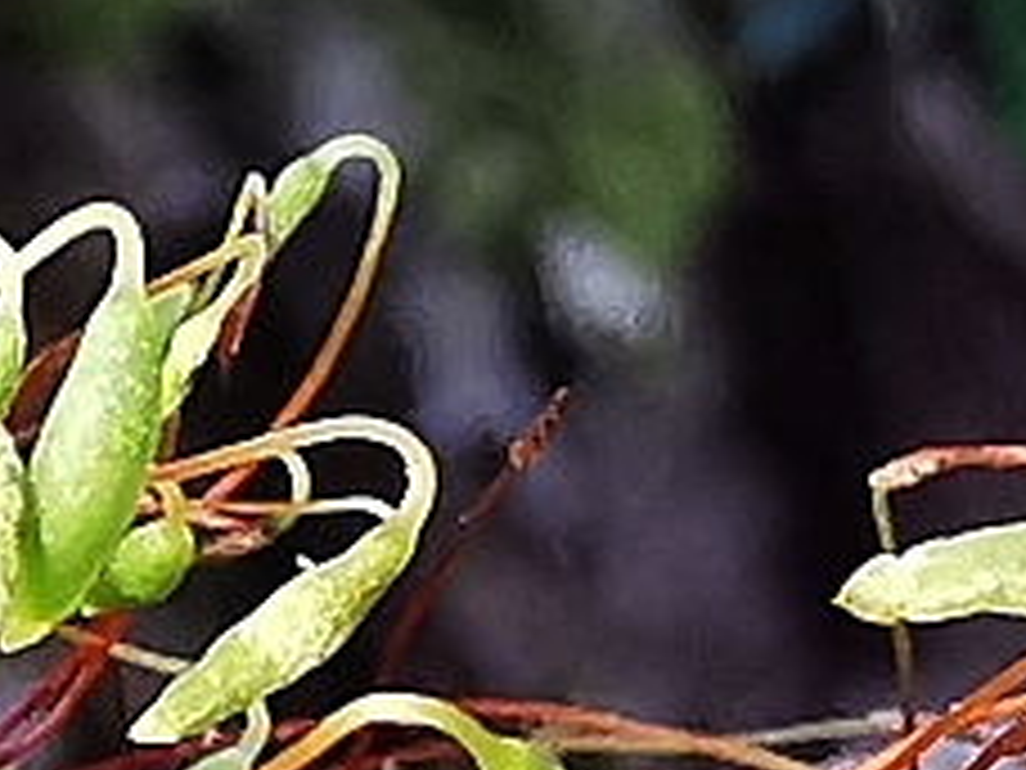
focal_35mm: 186
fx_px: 5513
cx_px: -369
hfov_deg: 10.4
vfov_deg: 7.9
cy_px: 896
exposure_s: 1/60
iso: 100
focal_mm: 2.35
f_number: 2.2
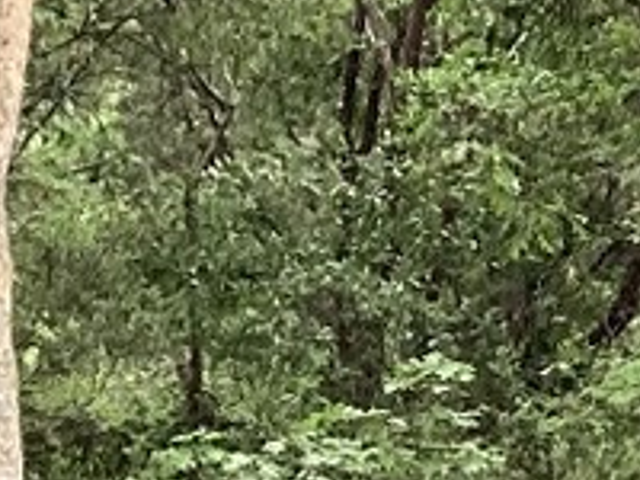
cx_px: 237
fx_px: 4585
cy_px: 390
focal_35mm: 248
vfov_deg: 6.0
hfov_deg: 8.0
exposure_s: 1/120
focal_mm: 3.3
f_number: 2.4
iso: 100
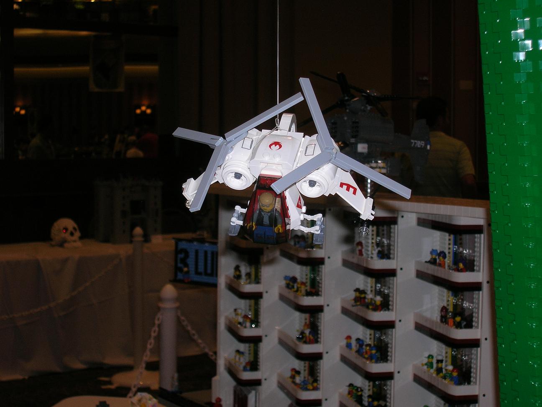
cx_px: 271
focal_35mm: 66
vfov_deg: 22.3
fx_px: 1033
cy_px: 204
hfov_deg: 29.4
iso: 50
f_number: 3.8
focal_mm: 11
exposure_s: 1/60.1
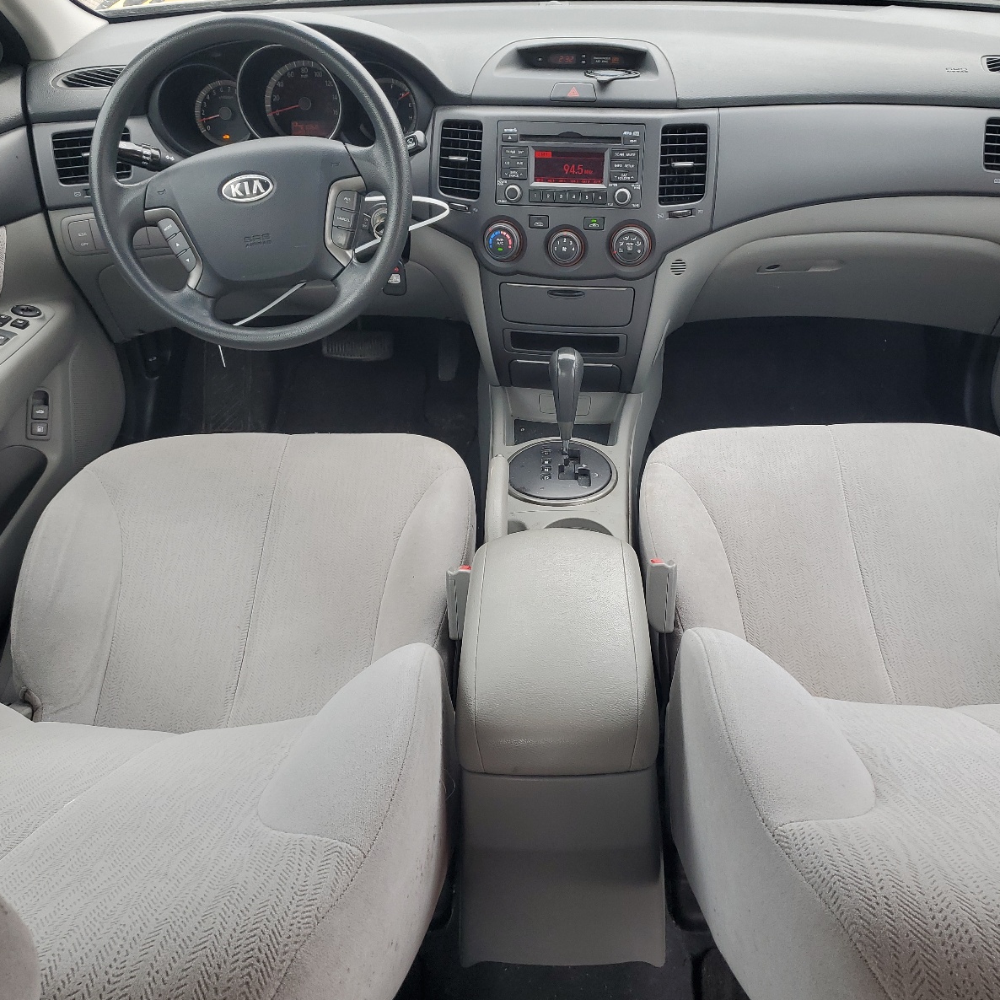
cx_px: 546
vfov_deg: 52.5
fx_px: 1013
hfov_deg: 52.5
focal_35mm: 31
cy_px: 501
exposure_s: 1/182
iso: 50
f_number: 1.5
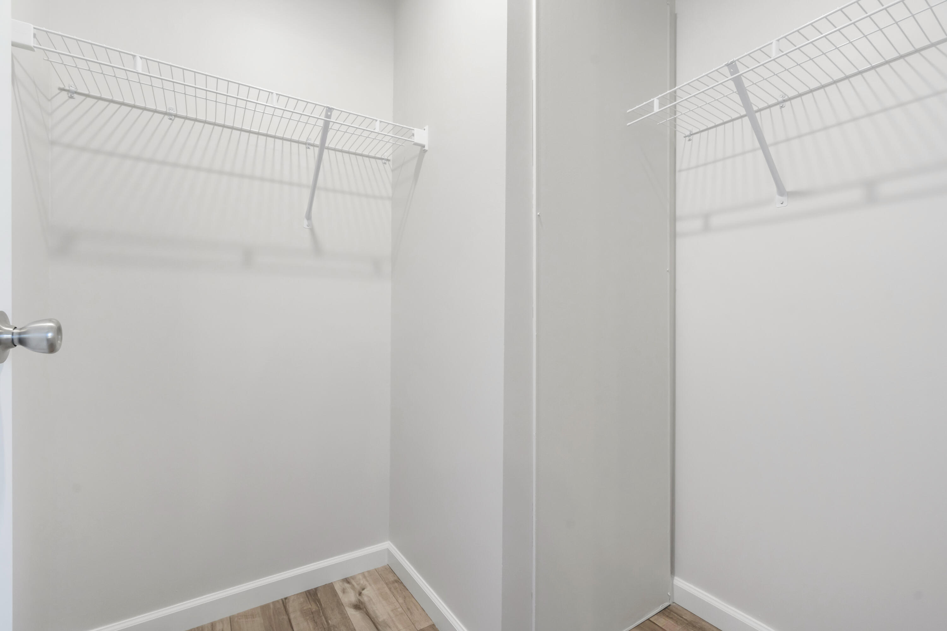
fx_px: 421
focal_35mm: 16
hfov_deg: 96.7
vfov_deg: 73.8
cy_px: 316
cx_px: 474
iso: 800
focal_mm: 16
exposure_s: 1/30
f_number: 8
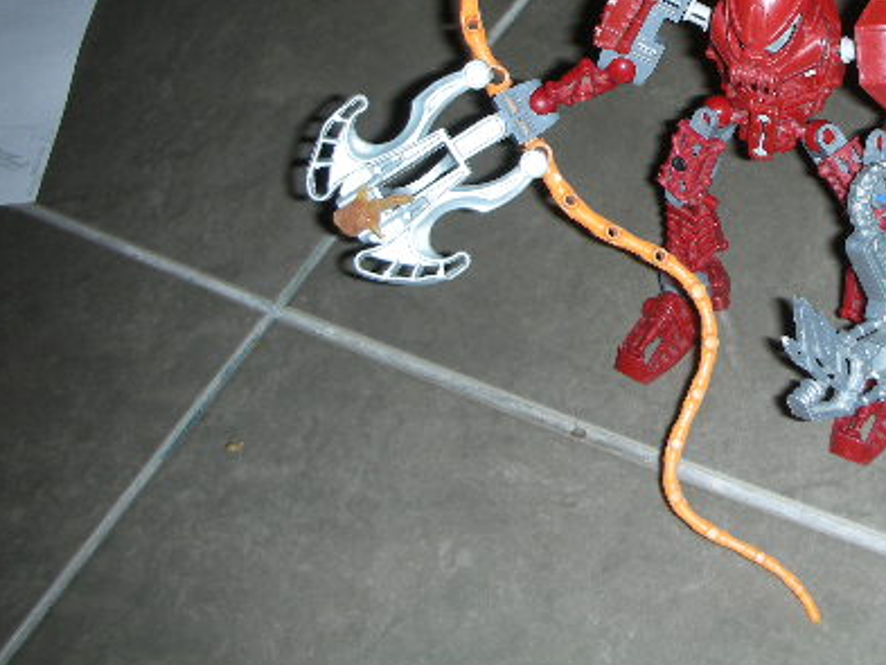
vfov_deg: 25.3
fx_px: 1459
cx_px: 712
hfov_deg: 32.8
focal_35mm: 57
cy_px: 138
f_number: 2.8
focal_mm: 5.8
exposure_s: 1/60
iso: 50
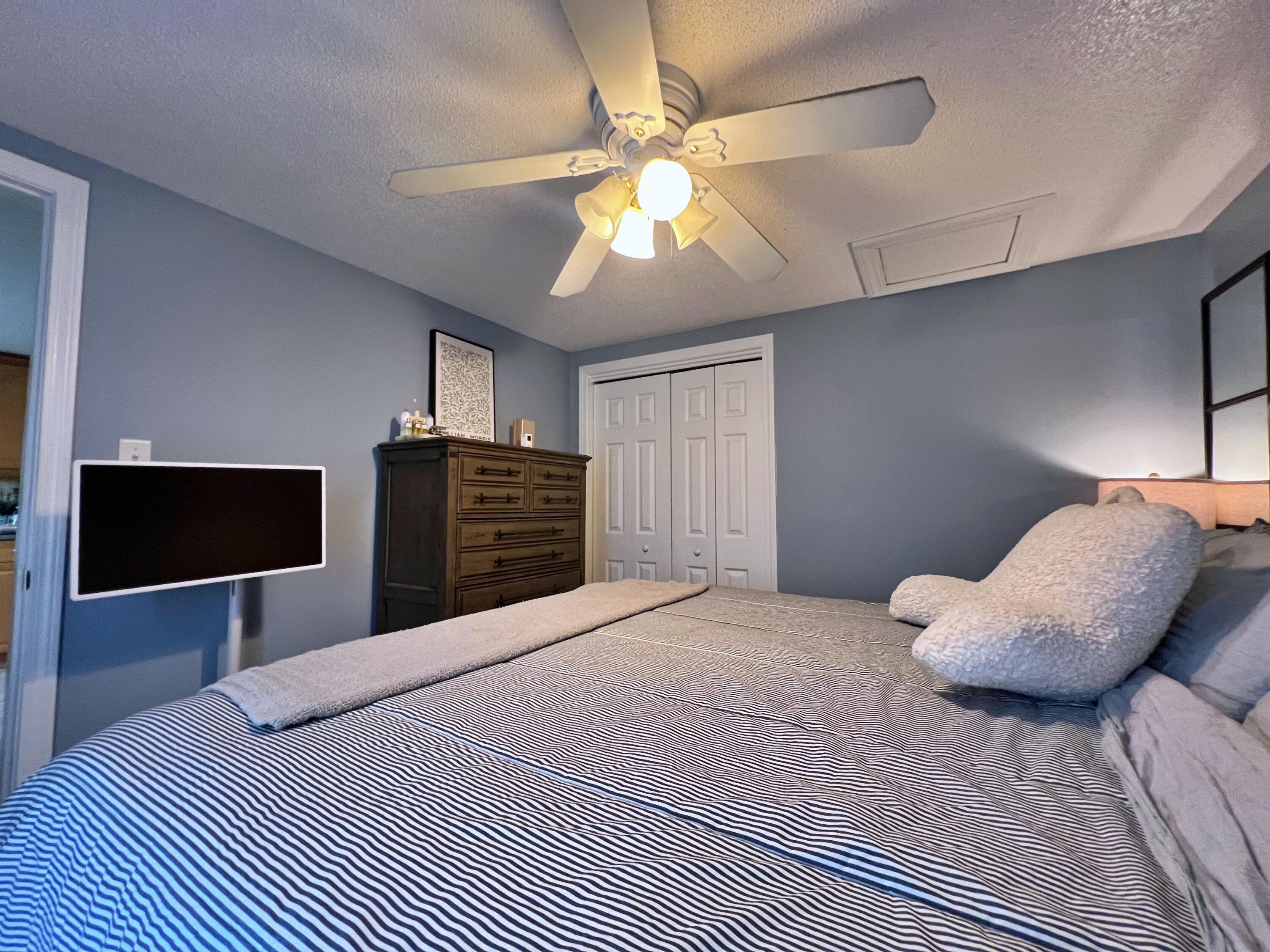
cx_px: 635
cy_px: 476
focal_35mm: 13
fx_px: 477
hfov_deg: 106.2
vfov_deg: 89.9
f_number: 1.8
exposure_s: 1/60
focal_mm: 1.57
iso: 320
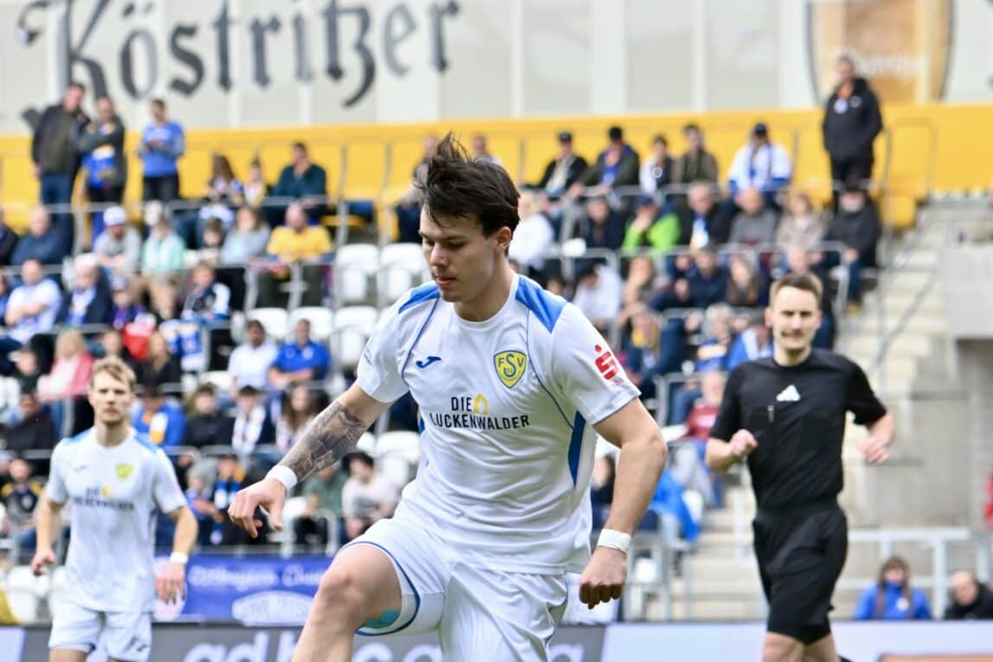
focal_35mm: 329
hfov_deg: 6.3
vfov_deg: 4.2
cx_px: 773
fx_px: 9074
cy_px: 553
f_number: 5.3
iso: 900
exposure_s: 1/1600
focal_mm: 185
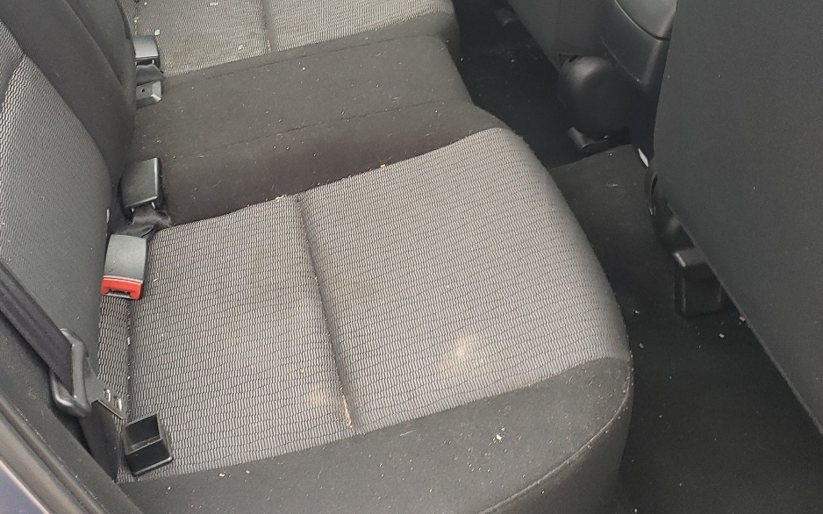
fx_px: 1054
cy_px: 80
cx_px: 332
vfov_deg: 26.7
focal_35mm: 47
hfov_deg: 42.5
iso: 96
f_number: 1.5
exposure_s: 1/50
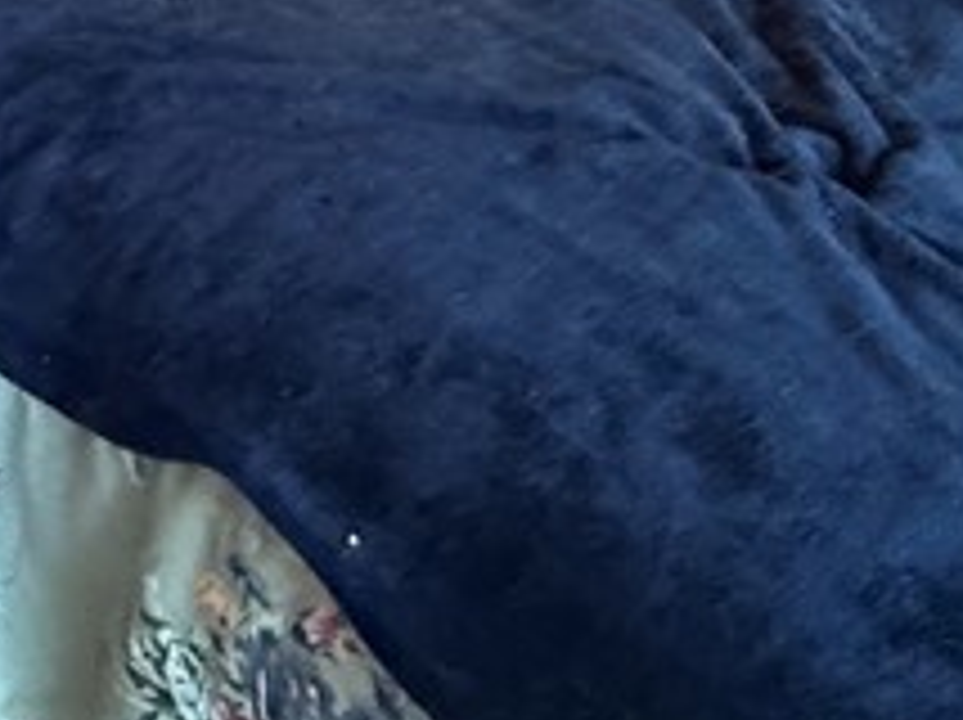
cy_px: -616
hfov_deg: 28.1
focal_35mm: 67
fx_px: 1862
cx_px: 122
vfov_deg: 17.4
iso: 800
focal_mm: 2.22
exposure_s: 1/60
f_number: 2.2
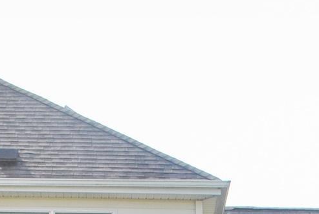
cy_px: 422
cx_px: 240
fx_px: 1189
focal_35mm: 134
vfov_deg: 9.6
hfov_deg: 15.2
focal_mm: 20
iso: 100
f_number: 9
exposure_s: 1/200
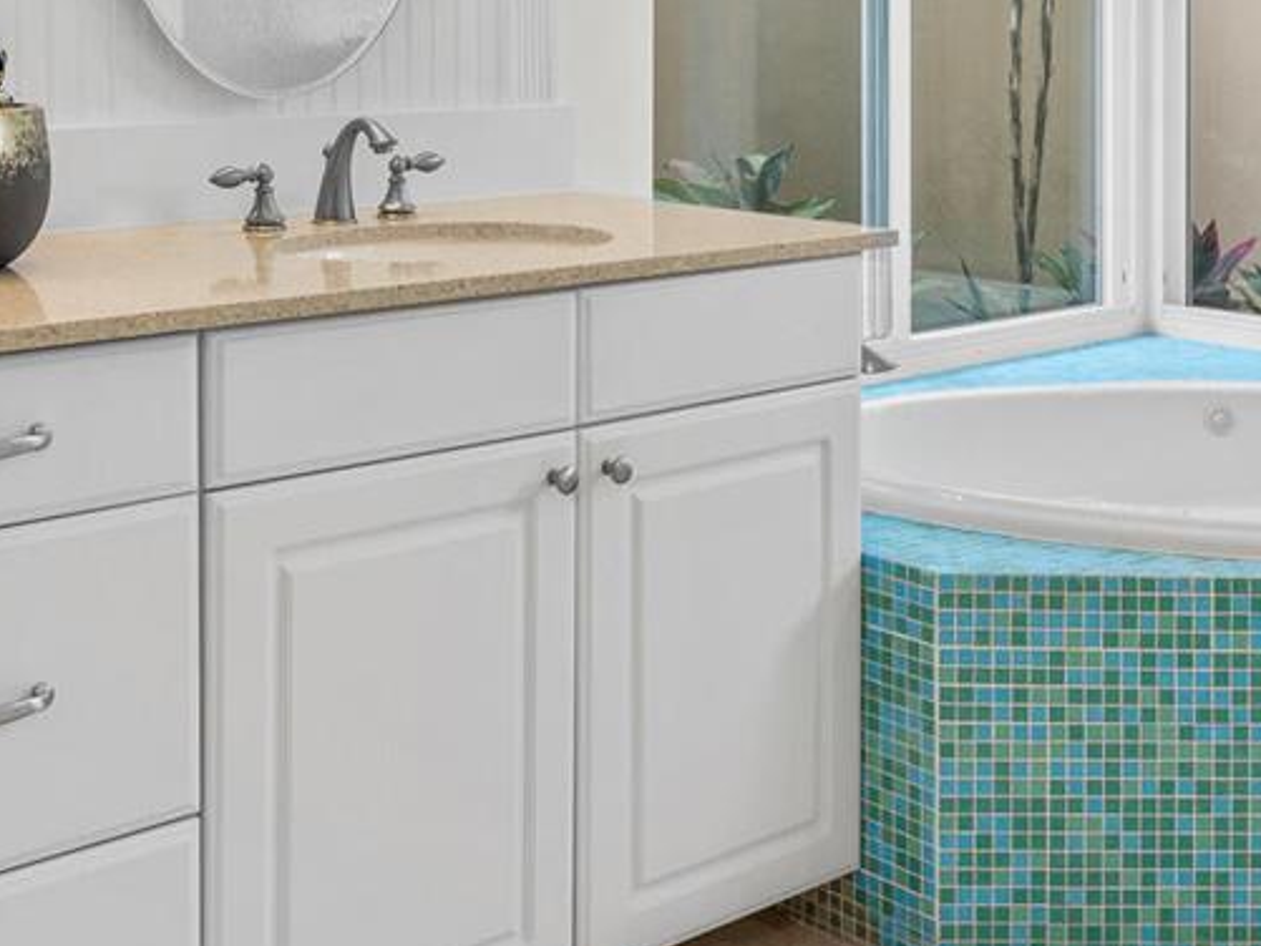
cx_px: 579
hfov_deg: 34.9
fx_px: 2004
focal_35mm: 55
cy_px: -117
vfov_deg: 24.6
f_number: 8
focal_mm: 14
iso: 64
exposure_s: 1/5
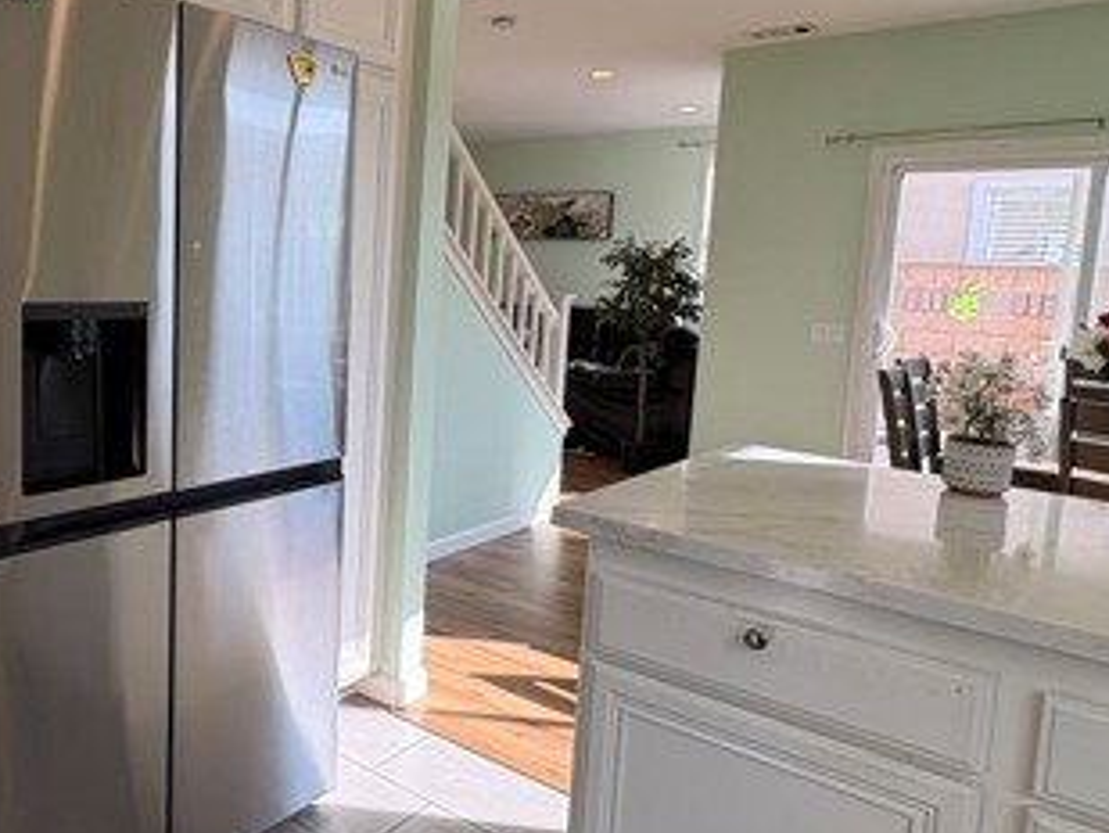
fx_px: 929
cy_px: 355
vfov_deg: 48.1
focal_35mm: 29
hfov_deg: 58.7
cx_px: 287
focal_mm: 2.22
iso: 40
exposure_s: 1/200
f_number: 2.2
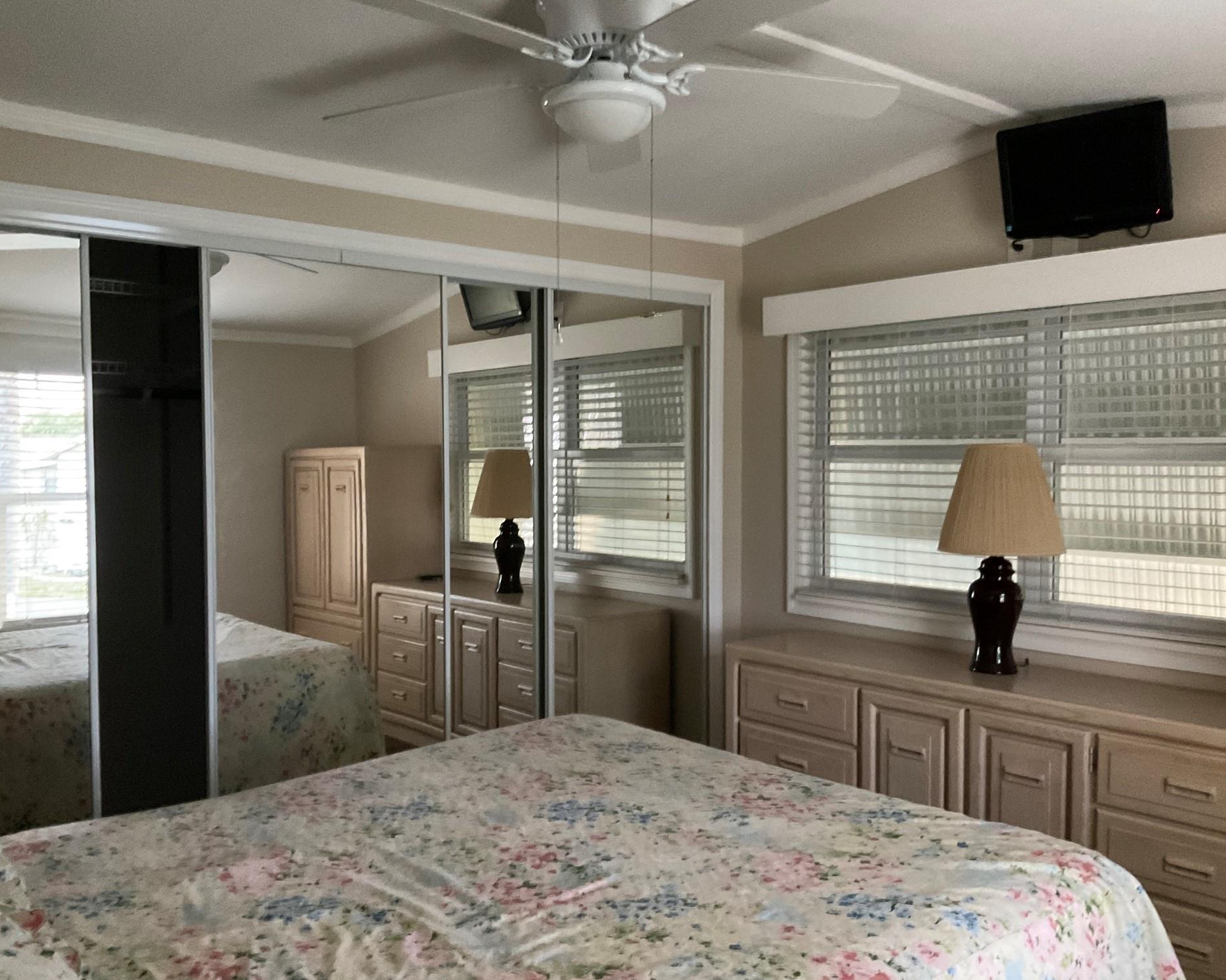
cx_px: 583
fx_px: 1125
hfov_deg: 57.2
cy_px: 495
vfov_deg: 47.1
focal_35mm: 31
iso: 400
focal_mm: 3
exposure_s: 1/30
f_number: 1.8
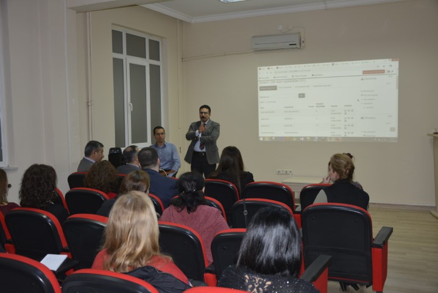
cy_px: 146
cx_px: 219
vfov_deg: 35.5
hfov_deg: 51.3
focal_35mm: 38
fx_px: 456
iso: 560
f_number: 4
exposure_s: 1/60
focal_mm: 25
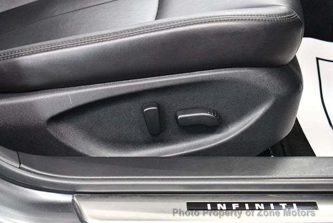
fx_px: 1018
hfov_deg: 18.6
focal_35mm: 110
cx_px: 166
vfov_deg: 12.5
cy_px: 112
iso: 6400
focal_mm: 55
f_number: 5.6
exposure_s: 1/60
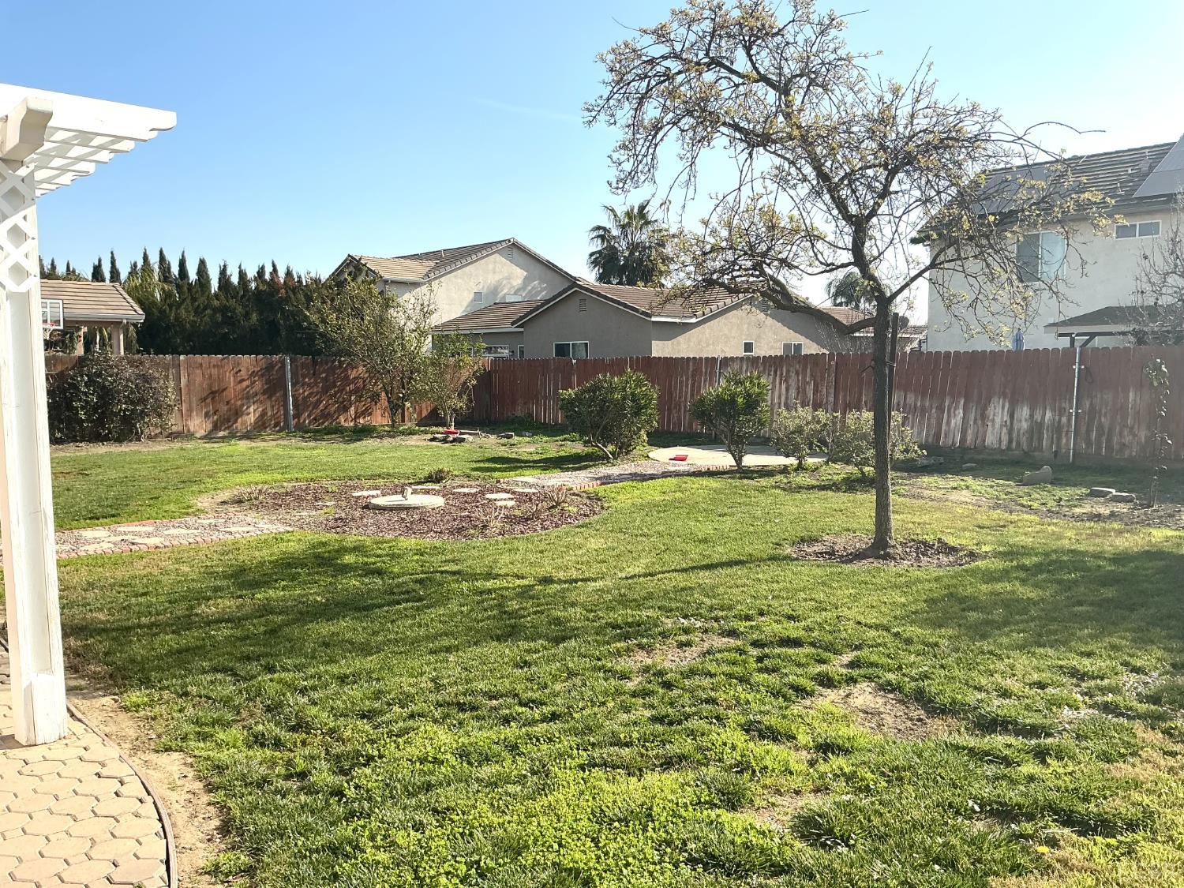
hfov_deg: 61.7
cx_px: 592
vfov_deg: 48.2
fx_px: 992
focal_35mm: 29
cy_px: 444
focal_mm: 3
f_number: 1.8
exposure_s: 1/1577
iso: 25
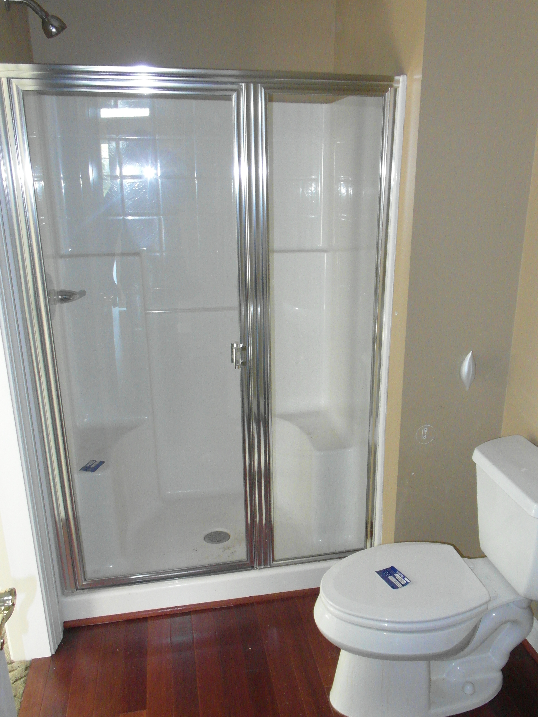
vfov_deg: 61.6
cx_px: 302
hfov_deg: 48.1
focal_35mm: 29
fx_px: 601
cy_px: 380
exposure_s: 1/45
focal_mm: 4.1
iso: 400
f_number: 2.8
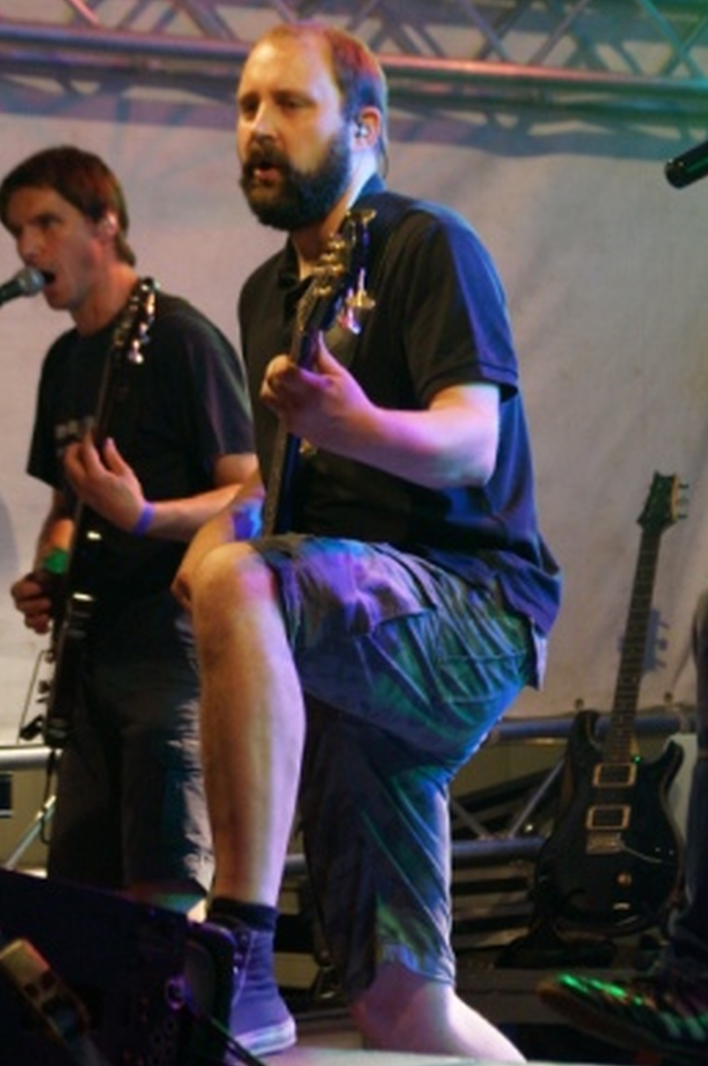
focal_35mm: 139
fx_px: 4111
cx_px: 339
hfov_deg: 9.8
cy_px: 477
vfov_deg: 14.8
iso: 3200
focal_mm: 80
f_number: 5.6
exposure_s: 1/100
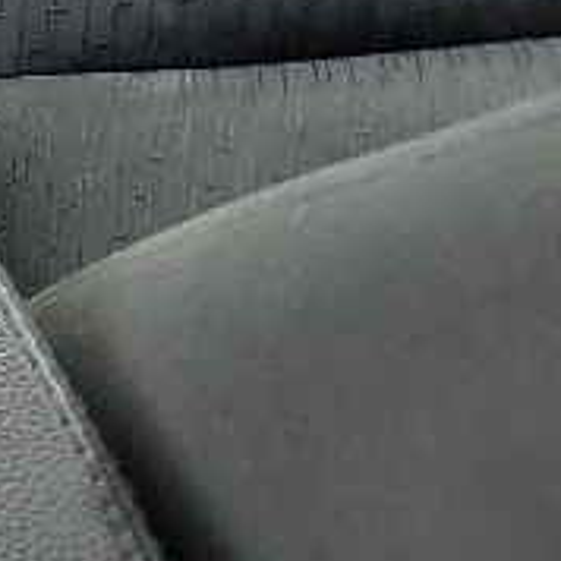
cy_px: -775
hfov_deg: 6.8
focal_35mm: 207
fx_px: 3795
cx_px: -1633
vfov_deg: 7.9
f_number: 1.5
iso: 50
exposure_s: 1/263
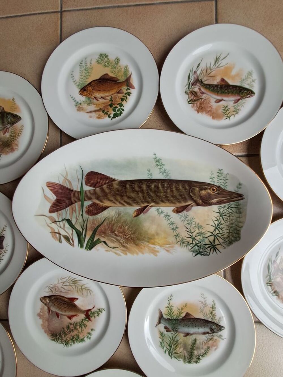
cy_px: 188
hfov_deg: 78.1
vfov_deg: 94.5
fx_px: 174
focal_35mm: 16
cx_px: 142
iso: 64
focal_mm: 1.64
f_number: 2.2
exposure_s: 1/50
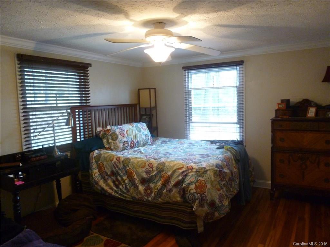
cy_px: 124
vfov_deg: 54.9
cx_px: 165
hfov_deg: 69.4
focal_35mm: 25
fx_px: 238
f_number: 3.1
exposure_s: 1/20
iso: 400
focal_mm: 4.5
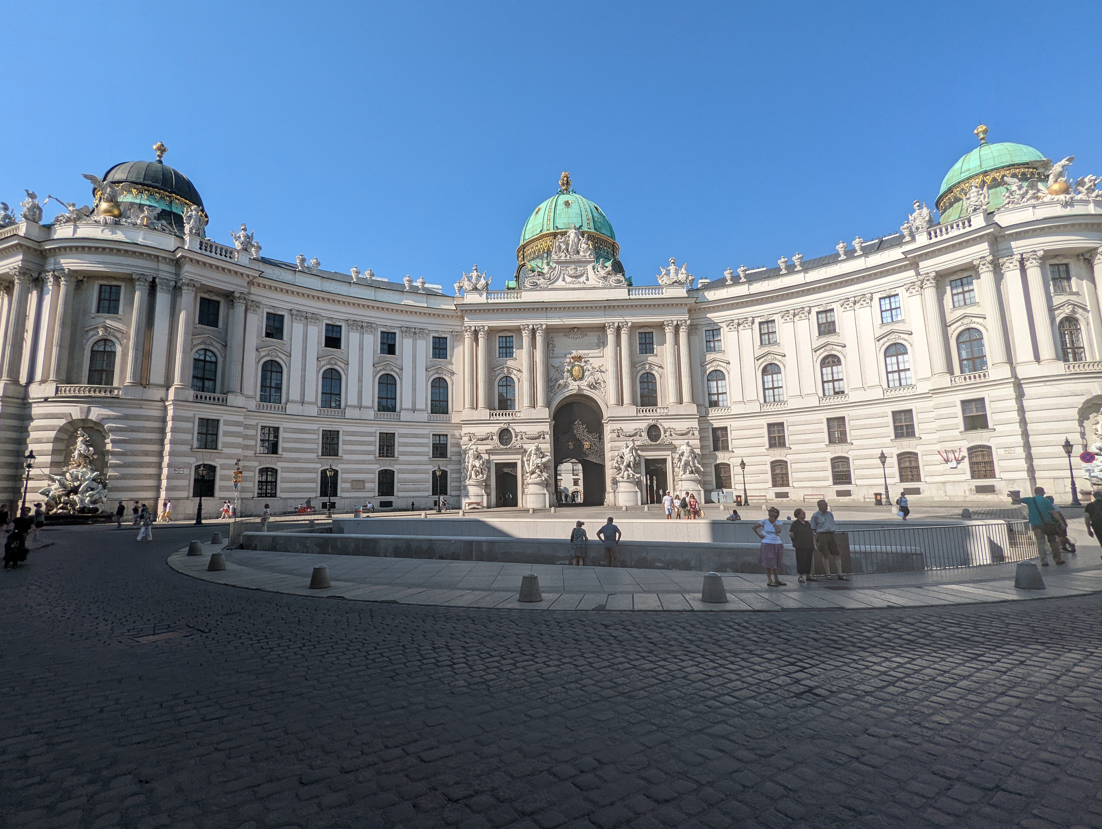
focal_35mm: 17
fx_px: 542
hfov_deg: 90.9
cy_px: 419
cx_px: 555
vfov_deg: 74.9
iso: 50
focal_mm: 2.35
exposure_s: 1/2020
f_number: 2.2
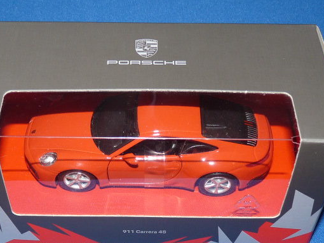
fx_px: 599
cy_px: 146
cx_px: 148
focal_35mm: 64
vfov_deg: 22.9
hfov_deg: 30.2
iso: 100
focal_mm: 5.2
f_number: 2.8
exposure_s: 1/30
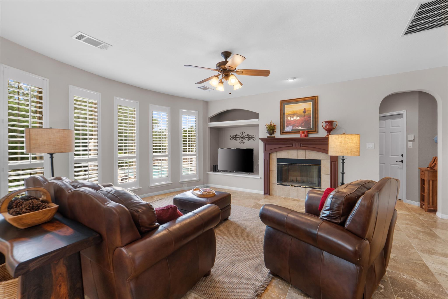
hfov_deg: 100.4
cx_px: 224
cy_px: 150
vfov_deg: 77.3
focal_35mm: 15
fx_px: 187
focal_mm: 10
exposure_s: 1/4
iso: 200
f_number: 9
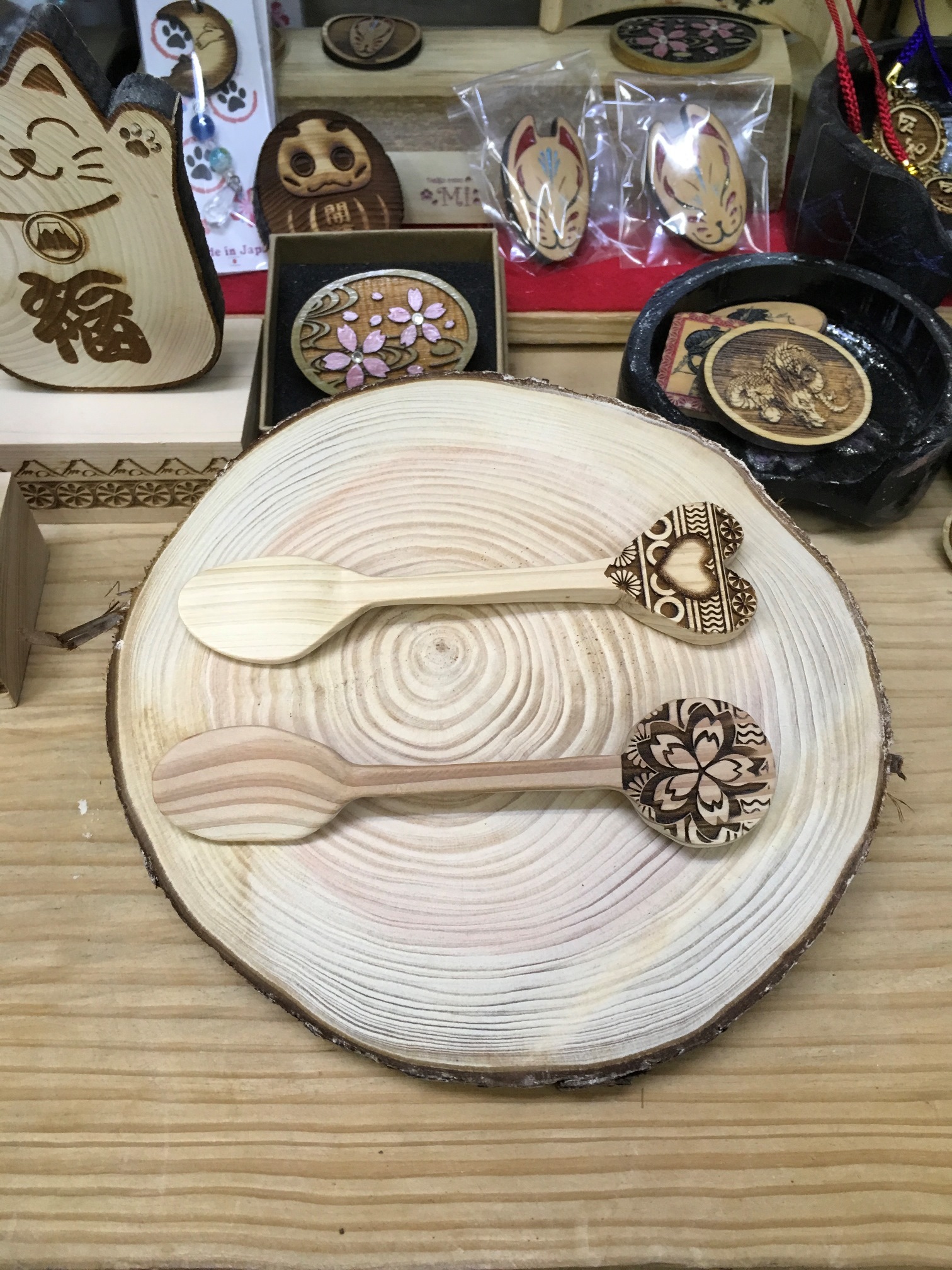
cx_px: 476
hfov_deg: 48.2
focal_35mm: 29
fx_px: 1063
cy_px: 635
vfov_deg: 61.7
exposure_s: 1/33
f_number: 2.2
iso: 64
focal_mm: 4.15
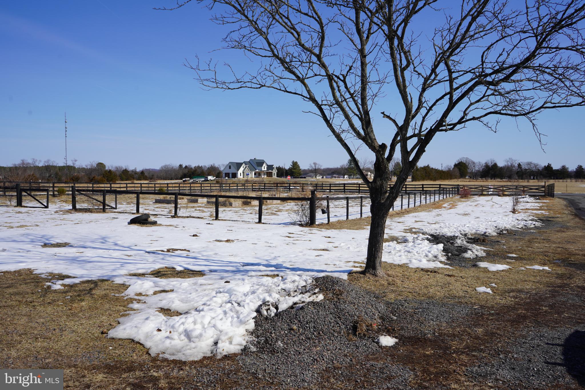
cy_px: 195
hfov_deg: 65.5
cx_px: 292
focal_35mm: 28
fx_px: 455
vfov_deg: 46.4
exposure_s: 1/250
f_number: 10
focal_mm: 28
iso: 100
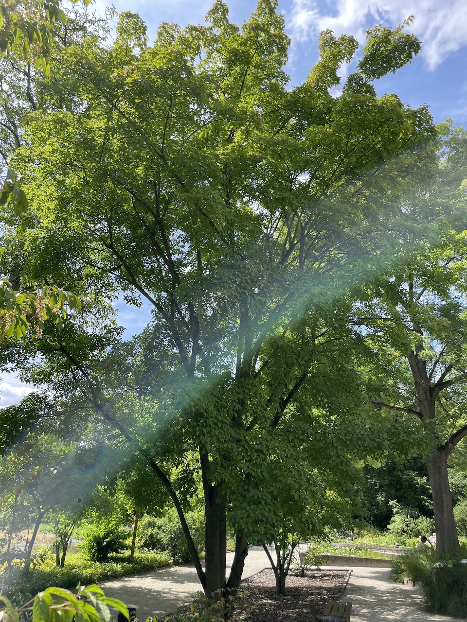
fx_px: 468
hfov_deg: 53.1
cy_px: 311
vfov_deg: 67.3
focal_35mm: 26
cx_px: 234
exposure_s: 1/1043
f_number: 1.6
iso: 32
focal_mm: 4.2
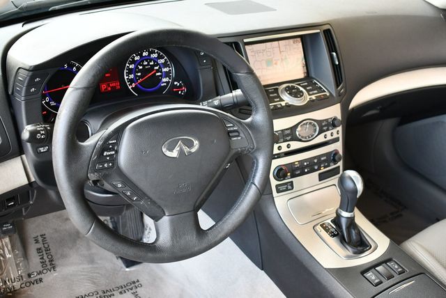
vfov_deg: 30.6
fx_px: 546
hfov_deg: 44.5
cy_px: 149
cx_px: 223
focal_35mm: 44
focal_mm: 22
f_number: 3.8
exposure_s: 1/160
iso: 800
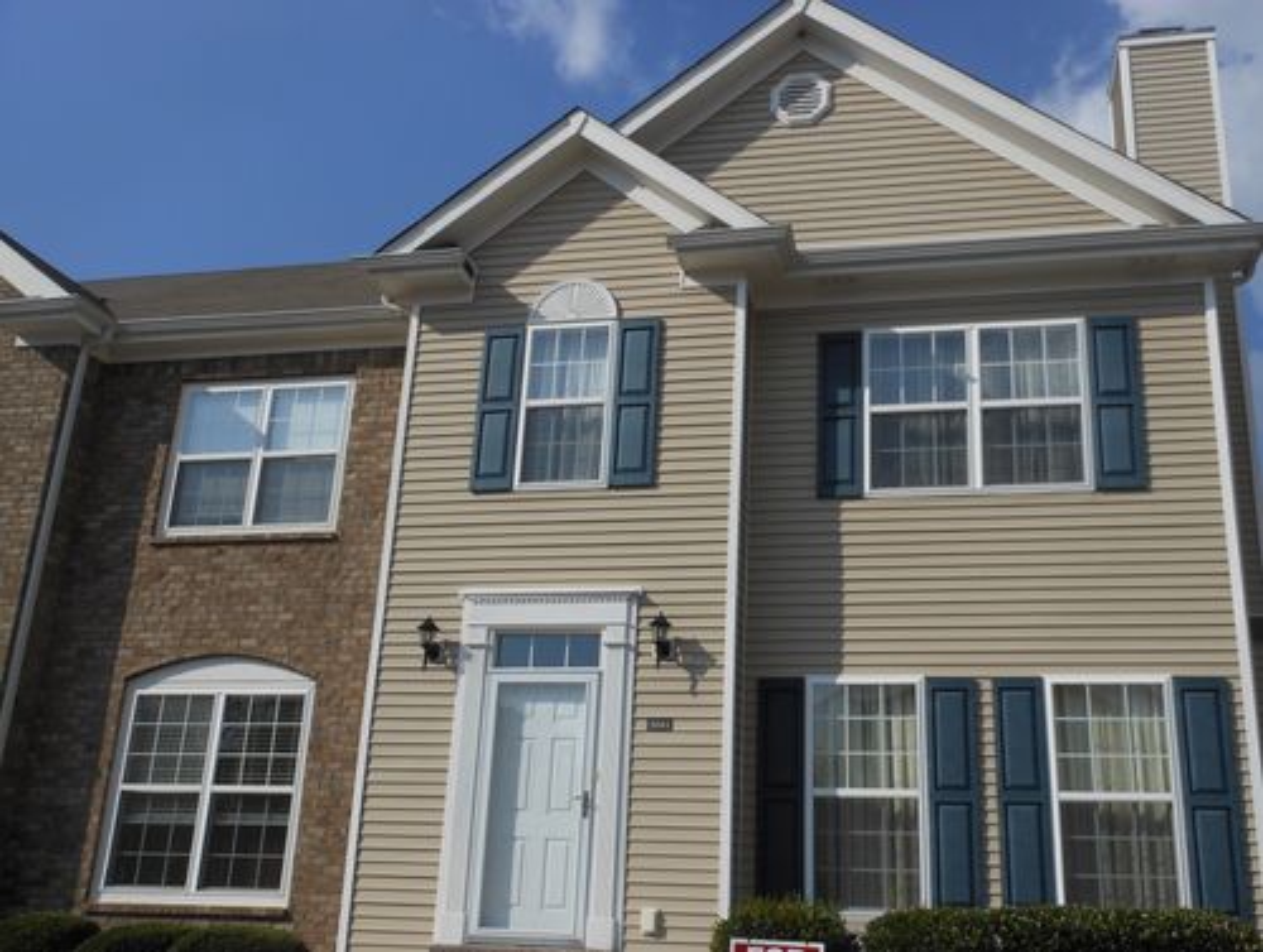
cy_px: 476
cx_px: 632
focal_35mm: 28
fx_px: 1024
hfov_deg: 63.3
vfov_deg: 49.9
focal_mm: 5
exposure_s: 1/1500
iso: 80
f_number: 3.7
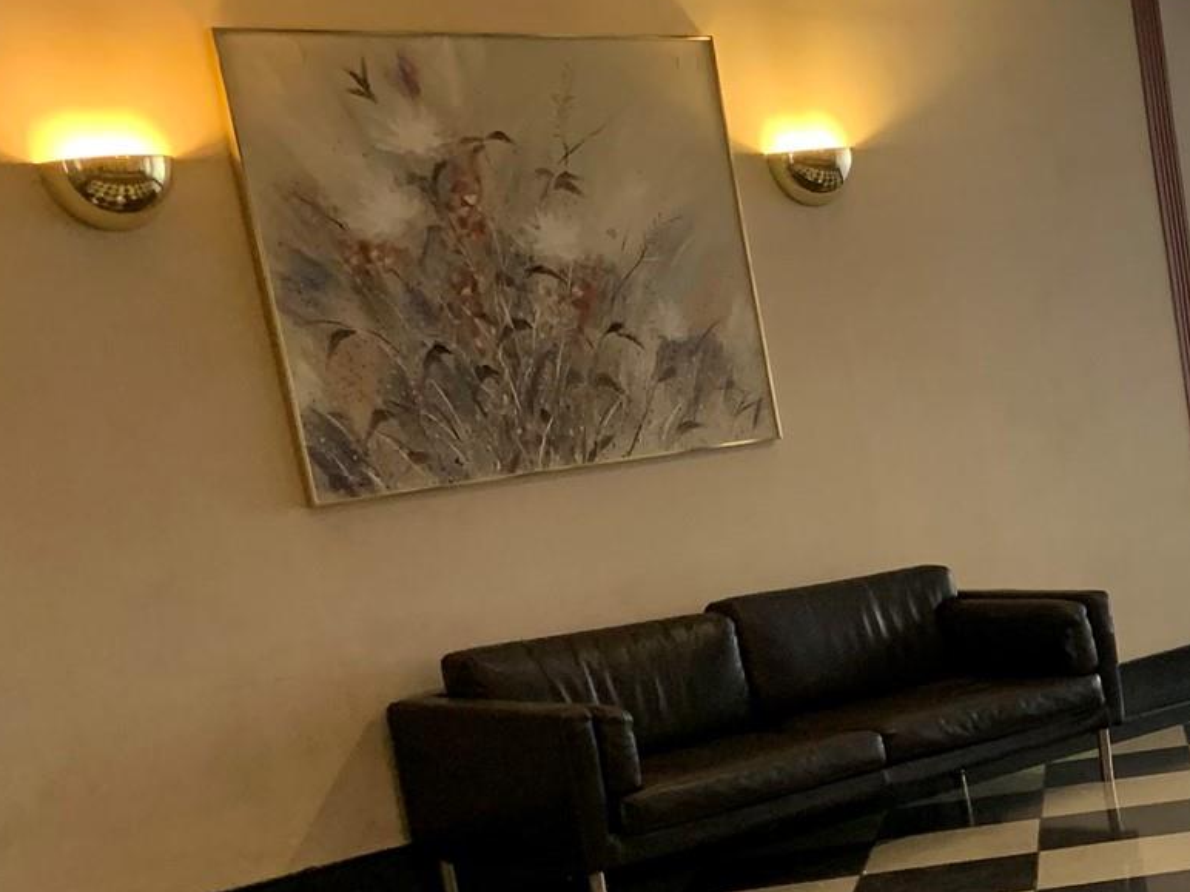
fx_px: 2372
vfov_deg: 20.9
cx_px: 1509
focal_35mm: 69
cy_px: 796
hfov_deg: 24.8
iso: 200
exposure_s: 1/60
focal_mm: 4.25
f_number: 1.8
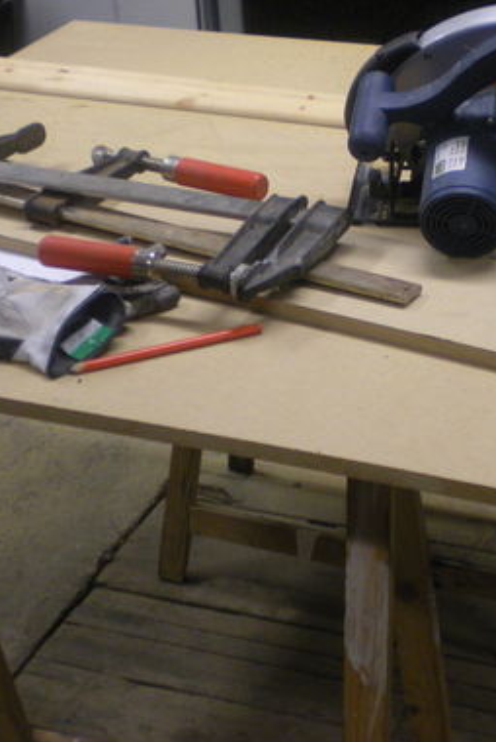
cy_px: 279
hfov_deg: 17.7
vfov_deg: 26.2
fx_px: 1588
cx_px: 357
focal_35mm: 77
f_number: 3.5
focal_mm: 7.4
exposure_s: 1/39.3
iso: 200
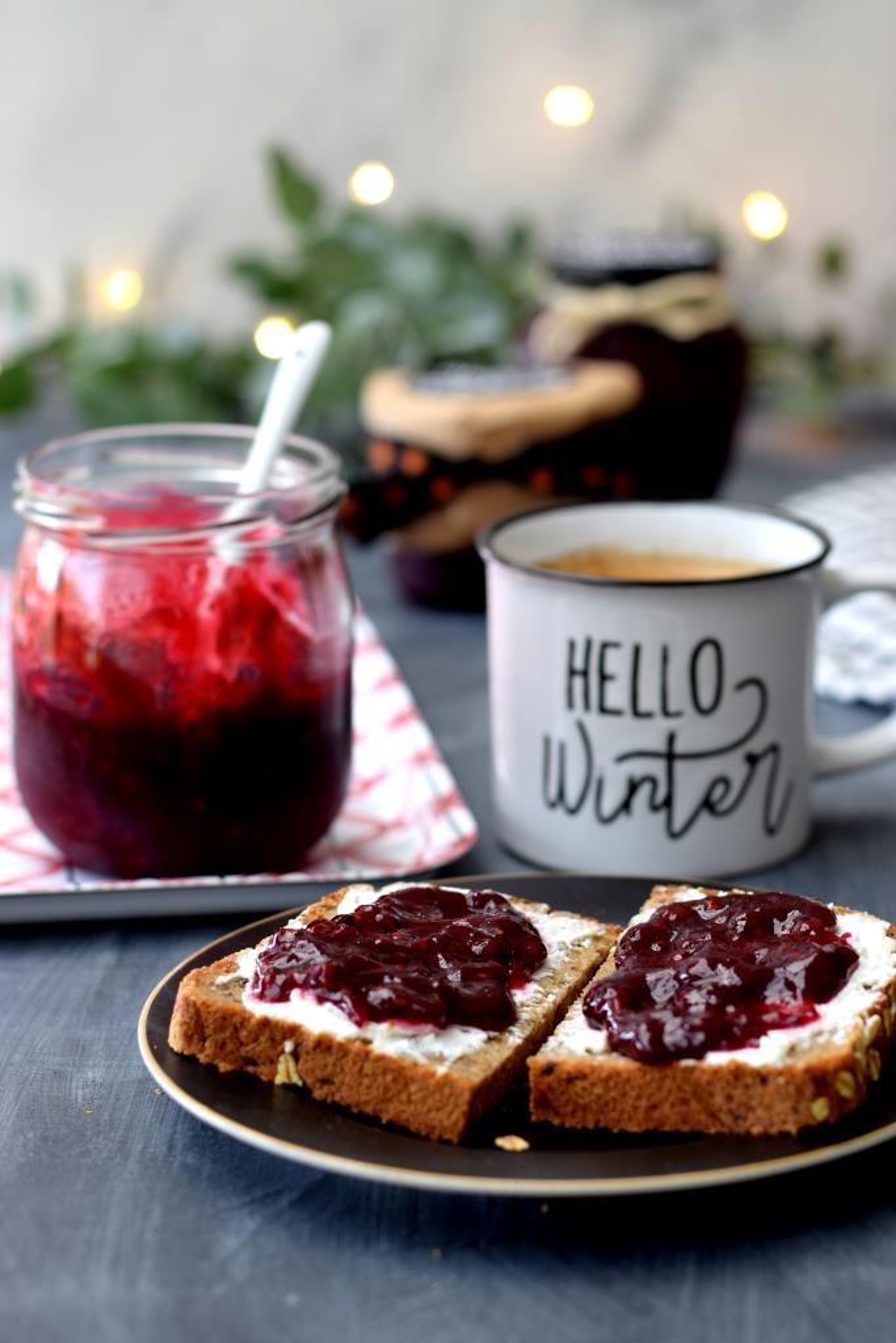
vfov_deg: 27.0
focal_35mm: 75
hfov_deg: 18.2
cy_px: 672
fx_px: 2799
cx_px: 448
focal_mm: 50
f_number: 3.5
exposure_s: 1/50
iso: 160
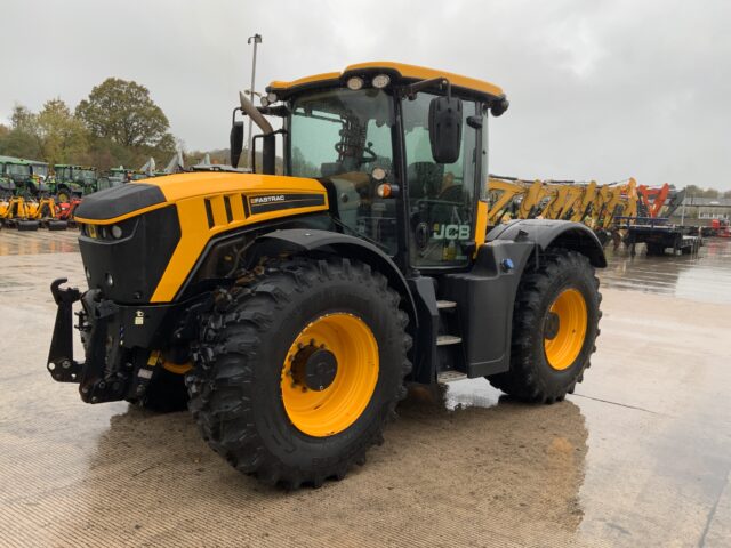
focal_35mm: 29
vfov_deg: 48.2
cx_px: 366
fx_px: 612
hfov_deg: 61.7
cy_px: 274
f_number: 1.8
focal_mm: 3
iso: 25
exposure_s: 1/122
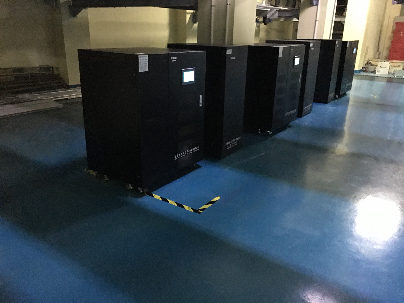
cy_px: 152
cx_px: 202
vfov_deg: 48.2
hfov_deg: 61.7
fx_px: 338
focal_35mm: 29
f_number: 2.2
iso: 250
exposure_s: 1/4
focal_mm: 4.15
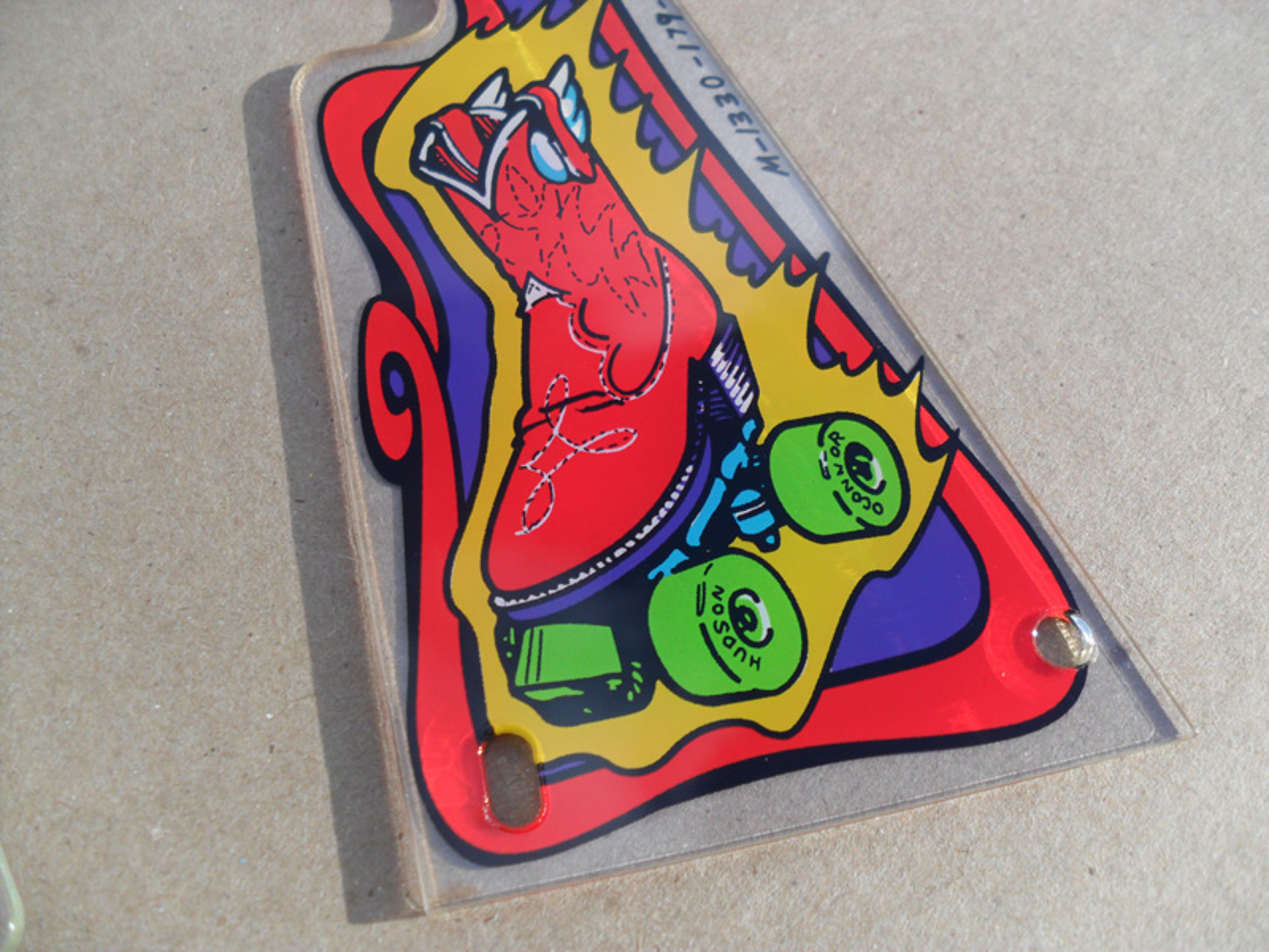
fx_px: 1283
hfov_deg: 52.6
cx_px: 634
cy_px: 476
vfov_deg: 40.7
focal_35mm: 35
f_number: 7.6
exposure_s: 1/125
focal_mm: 6.3
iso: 80
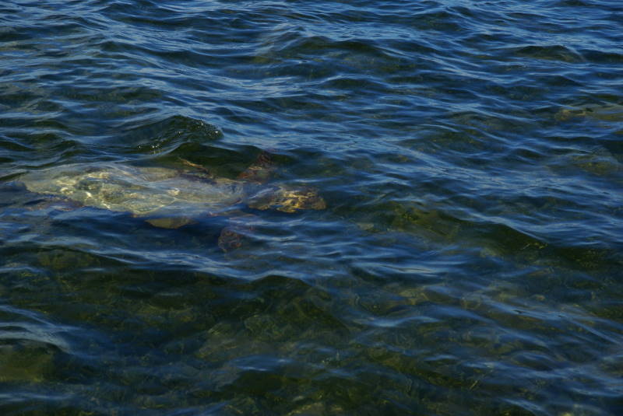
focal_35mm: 90
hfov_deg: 22.6
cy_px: 208
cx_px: 312
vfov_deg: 15.2
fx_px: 1559
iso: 100
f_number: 8
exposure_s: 1/400
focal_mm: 60
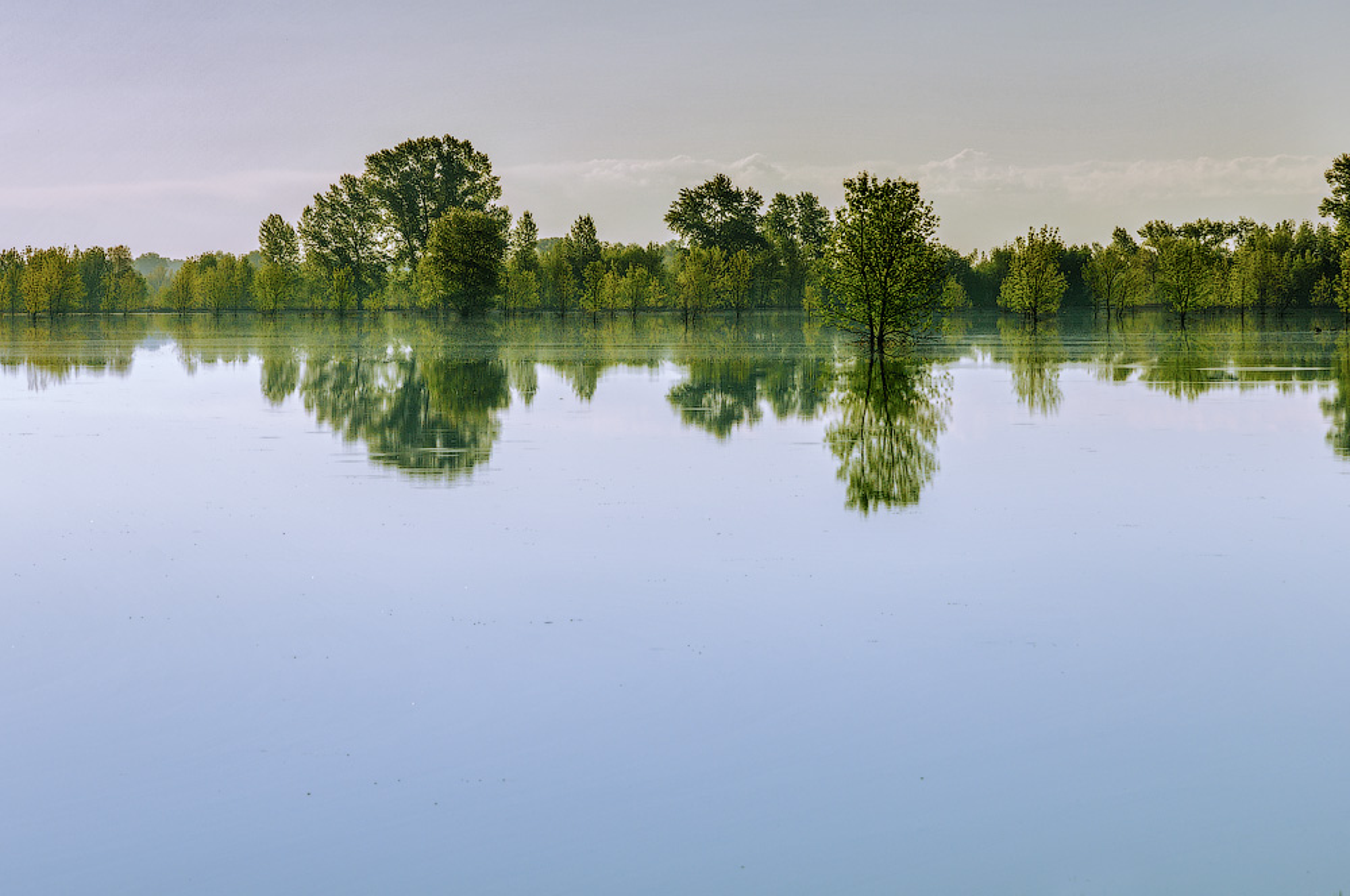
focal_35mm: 128
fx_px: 4775
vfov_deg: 10.7
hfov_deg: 16.1
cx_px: 675
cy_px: 448
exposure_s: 1/640
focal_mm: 85
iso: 200
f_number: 9
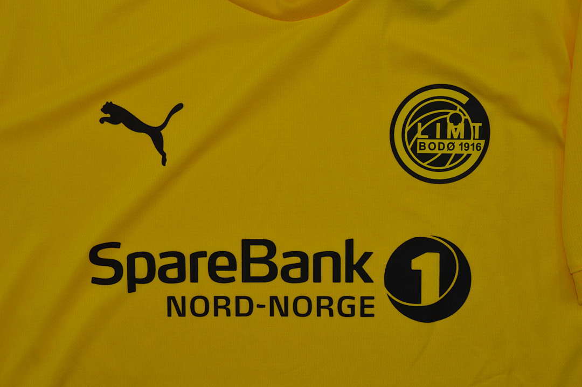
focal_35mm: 52
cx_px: 291
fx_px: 848
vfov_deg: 25.7
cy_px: 194
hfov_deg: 37.9
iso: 400
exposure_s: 1/200
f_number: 14
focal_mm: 35
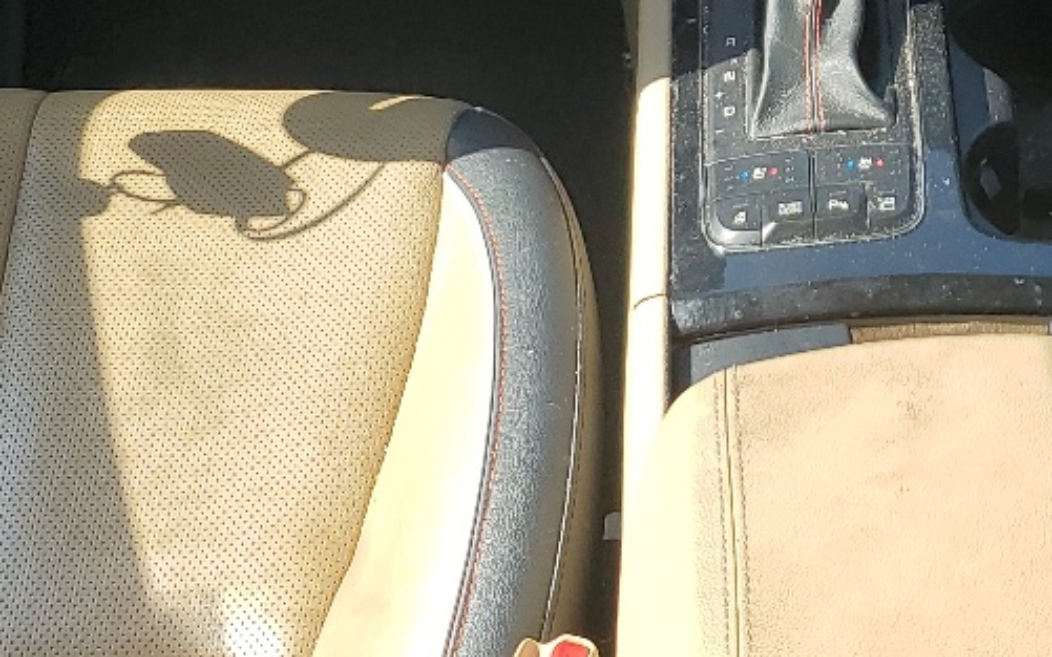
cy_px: -59
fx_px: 2523
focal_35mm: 88
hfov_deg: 23.2
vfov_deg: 14.5
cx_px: 861
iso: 50
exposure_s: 1/667
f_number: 1.5
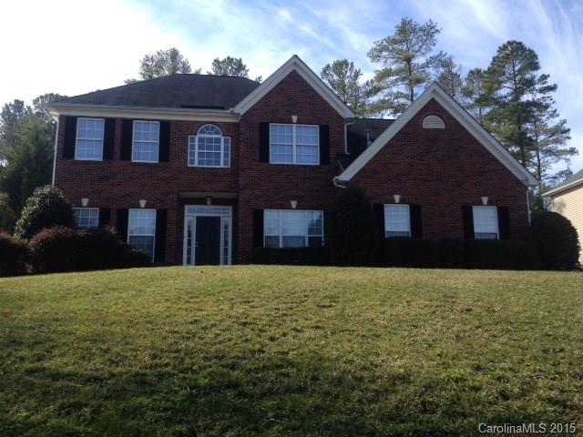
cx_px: 292
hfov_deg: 55.4
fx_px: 556
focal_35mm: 33
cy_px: 218
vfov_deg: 42.9
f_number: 2.4
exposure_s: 1/797
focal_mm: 4.12
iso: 50
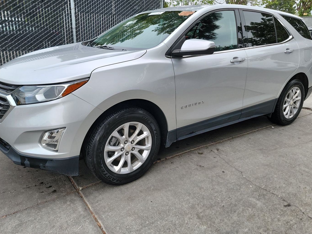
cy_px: 100
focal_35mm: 28
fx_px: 252
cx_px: 150
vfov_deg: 49.6
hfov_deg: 63.4
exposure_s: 1/153
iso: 50
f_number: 1.8
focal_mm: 6.7
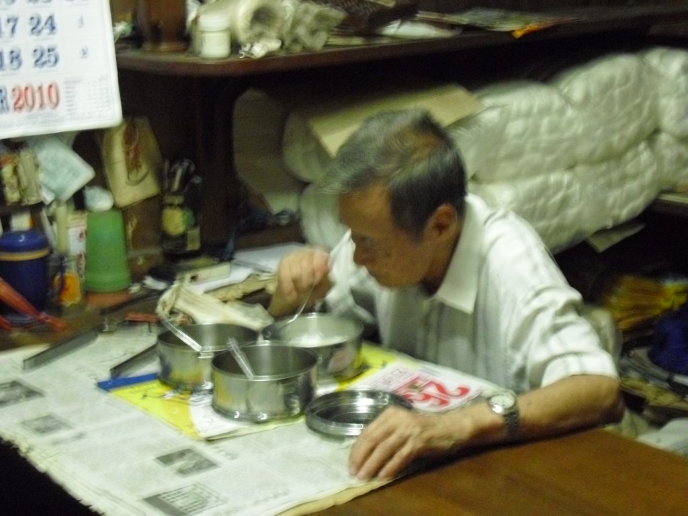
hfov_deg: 29.8
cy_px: 258
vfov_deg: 22.6
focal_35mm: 65
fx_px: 1292
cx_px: 344
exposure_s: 1/13
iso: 800
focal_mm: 10.7
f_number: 3.8
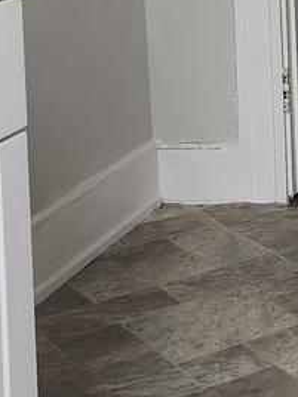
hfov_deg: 10.6
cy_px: -230
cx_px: 511
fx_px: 1515
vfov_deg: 13.9
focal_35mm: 132
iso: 80
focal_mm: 6.4
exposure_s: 1/180
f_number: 1.8
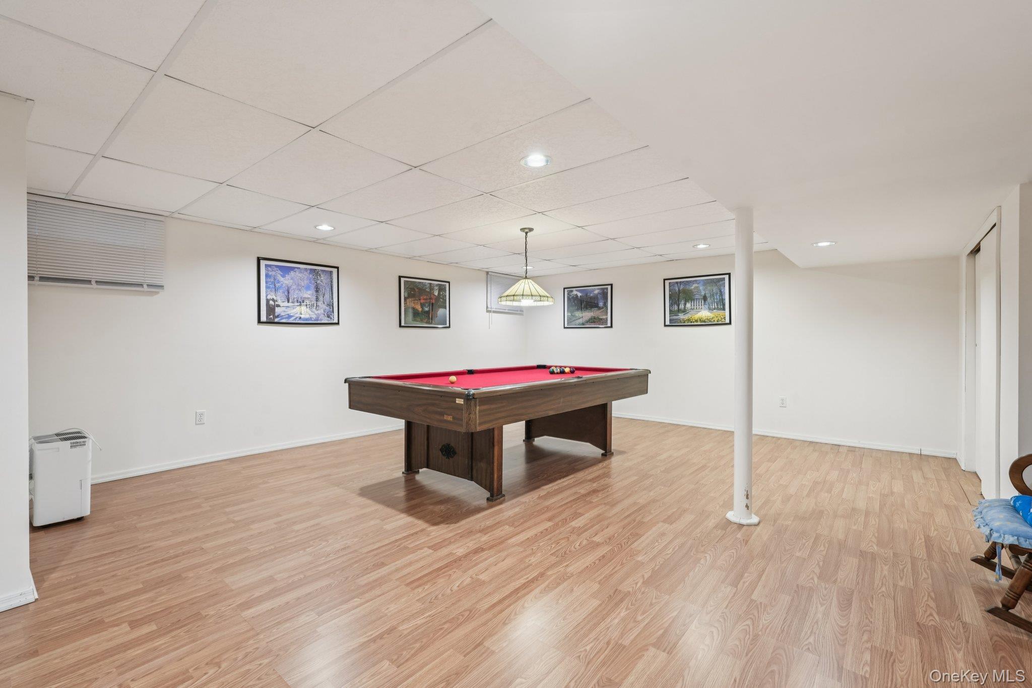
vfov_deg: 73.7
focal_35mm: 16
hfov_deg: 96.7
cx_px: 516
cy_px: 344
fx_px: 459
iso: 400
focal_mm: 16
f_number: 8
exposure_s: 1/5
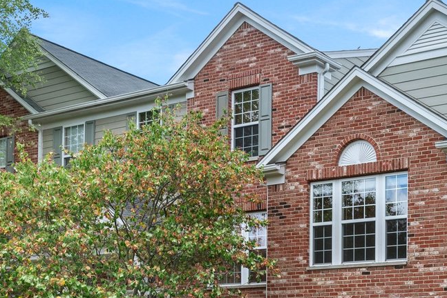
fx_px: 745
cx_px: 480
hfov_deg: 30.2
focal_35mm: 60
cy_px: 313
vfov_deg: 21.7
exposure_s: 1/200
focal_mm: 24
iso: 640
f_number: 11
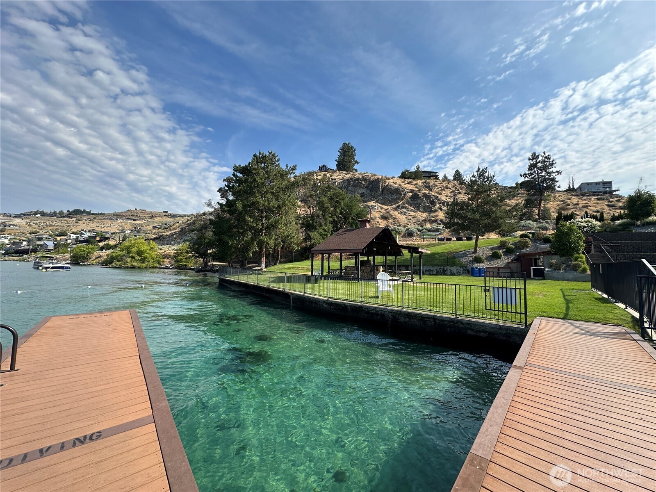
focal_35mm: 14
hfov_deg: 102.1
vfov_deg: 85.7
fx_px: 265
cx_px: 328
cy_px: 246
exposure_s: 1/1052
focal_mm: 2.22
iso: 40
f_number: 2.2
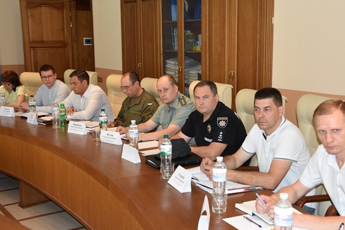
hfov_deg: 37.5
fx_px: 508
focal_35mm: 53
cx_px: 184
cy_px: 118
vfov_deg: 25.5
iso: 800
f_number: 4.2
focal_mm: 32
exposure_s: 1/80
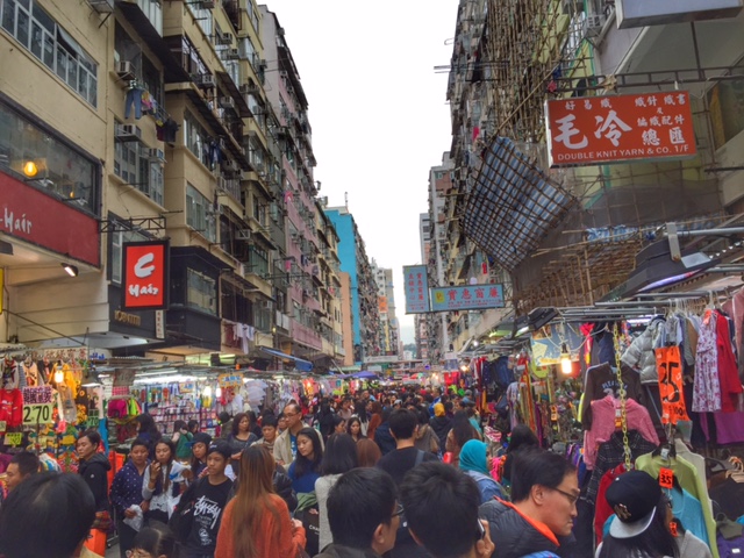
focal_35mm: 29
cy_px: 279
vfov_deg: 48.2
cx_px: 372
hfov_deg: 61.7
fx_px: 623
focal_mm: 4.15
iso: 32
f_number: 2.2
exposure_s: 1/208
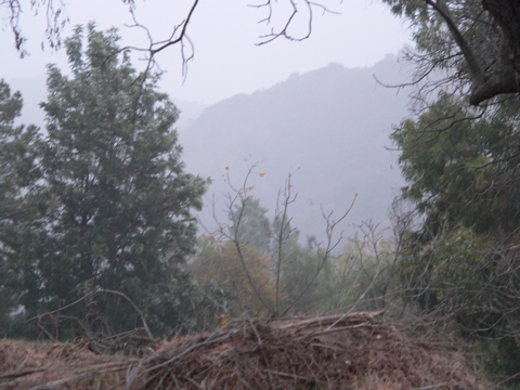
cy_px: 195
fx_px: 2824
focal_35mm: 188
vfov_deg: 7.9
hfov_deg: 10.5
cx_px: 260
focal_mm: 31.3
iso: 200
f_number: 2.8
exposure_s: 1/25
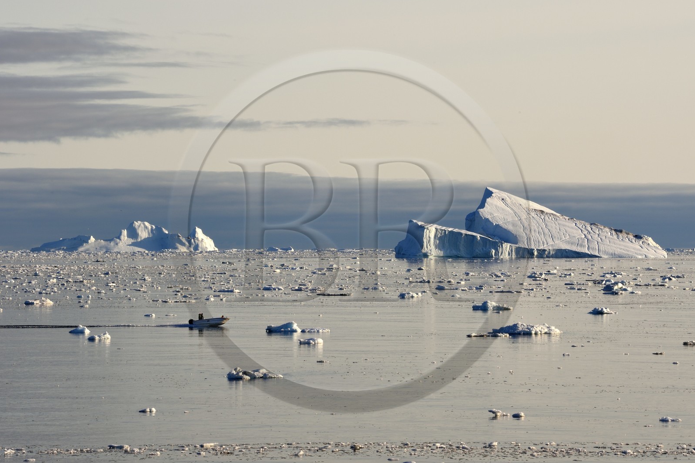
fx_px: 3880
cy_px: 231
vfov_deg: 6.8
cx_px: 348
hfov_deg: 10.2
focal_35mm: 201
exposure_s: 1/125
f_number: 18
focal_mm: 200
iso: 200
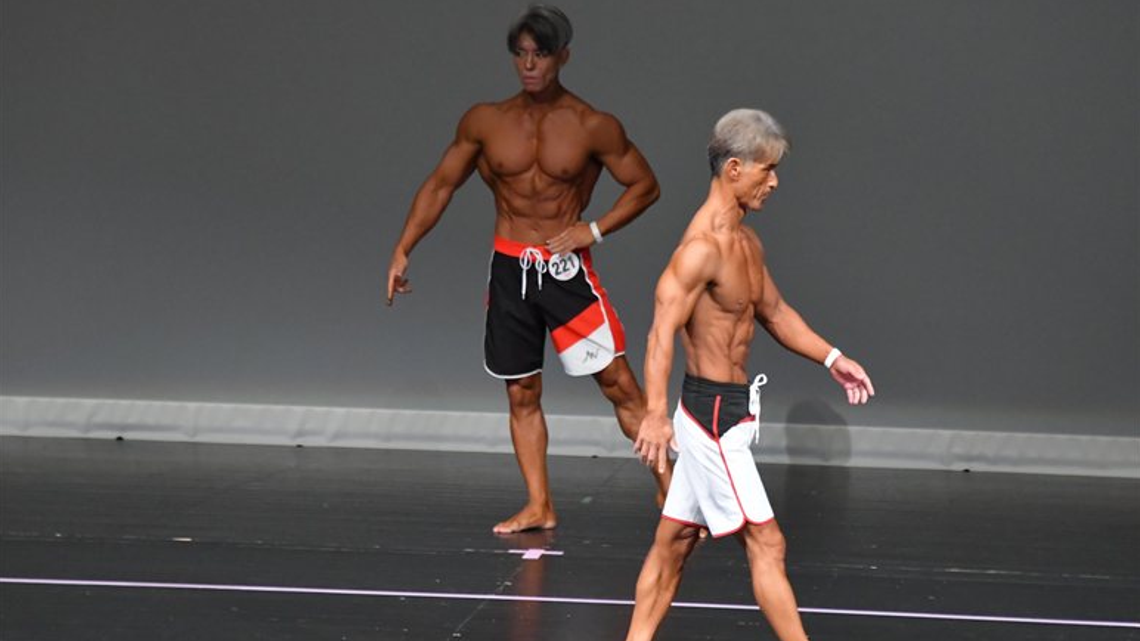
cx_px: 571
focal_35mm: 331
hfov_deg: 6.5
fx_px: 10004
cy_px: 326
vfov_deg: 3.7
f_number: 5.6
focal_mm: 210
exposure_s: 1/400
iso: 5000
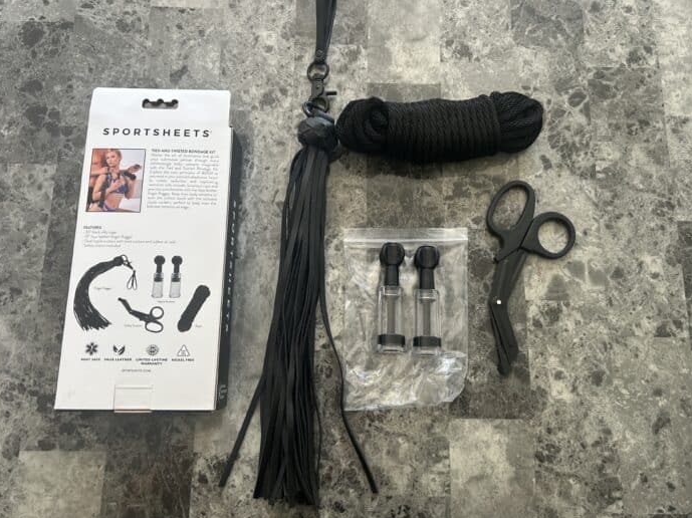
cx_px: 365
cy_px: 240
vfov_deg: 48.2
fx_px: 579
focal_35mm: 29
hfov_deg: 61.6
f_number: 1.5
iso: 80
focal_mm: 5.7
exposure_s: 1/121
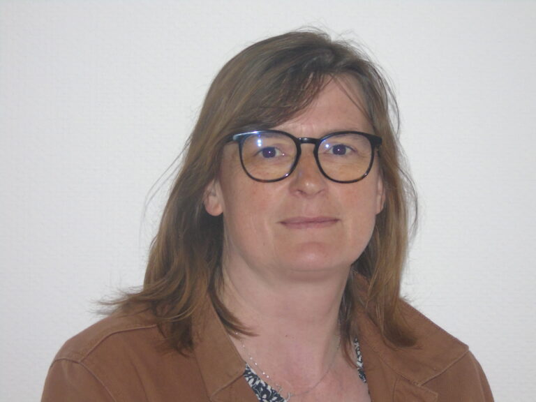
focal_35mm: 186
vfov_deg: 8.0
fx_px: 2880
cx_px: 268
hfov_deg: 10.6
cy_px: 201
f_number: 5
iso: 400
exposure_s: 1/60
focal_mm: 33
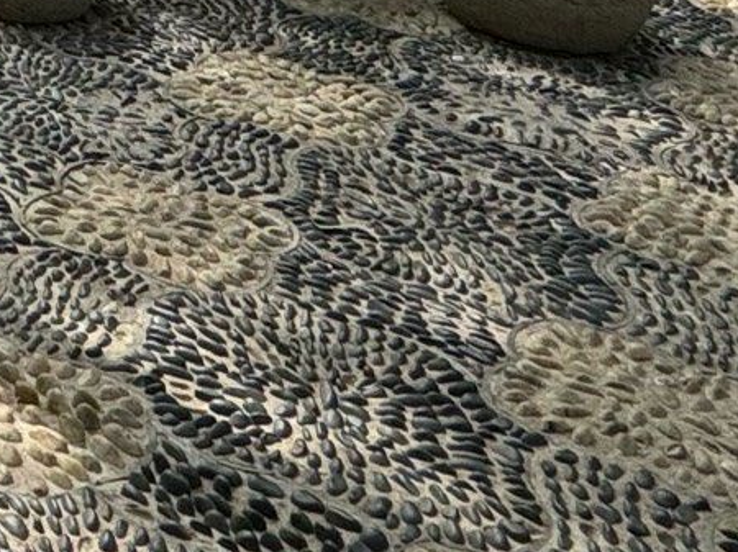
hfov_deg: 18.0
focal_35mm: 85
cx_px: -618
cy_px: -862
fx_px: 1811
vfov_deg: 12.5
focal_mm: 2.22
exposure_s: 1/1160
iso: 50
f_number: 2.2
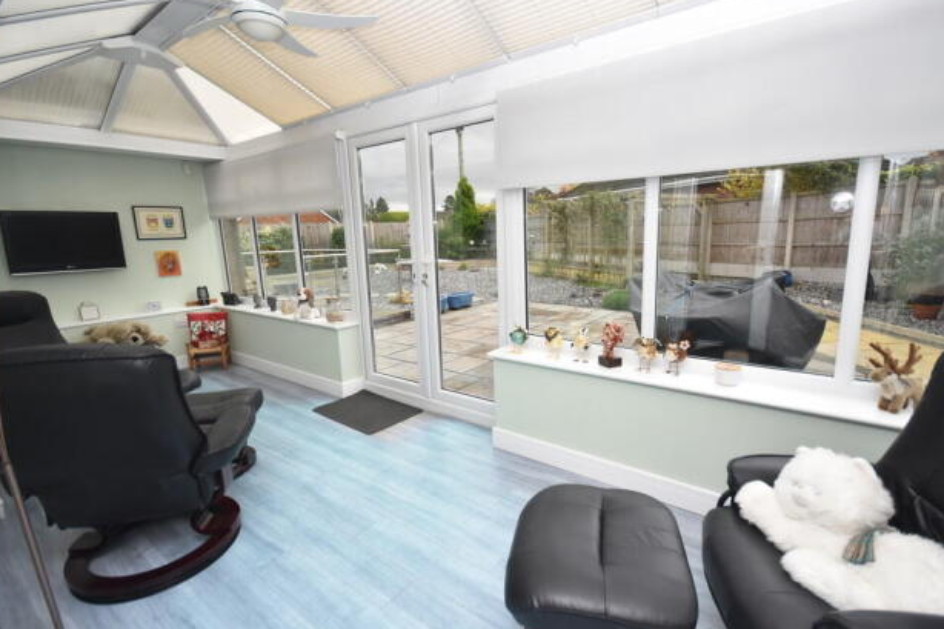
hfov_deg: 96.7
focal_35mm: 16
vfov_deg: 73.7
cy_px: 316
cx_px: 490
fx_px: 419
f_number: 5
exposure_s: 1/200
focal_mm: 10
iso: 560
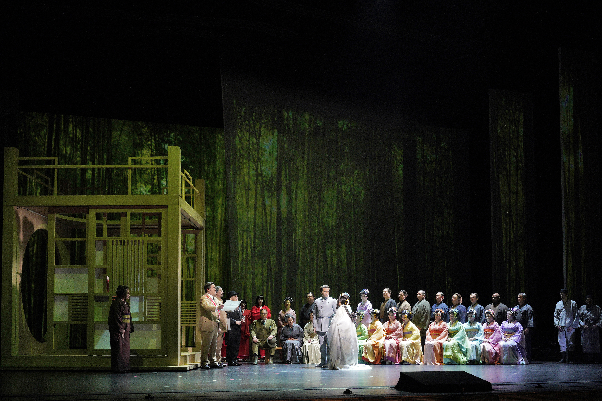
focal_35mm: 43
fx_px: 719
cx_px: 302
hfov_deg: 45.4
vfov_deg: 31.2
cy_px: 203
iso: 4000
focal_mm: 42
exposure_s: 1/125
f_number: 5
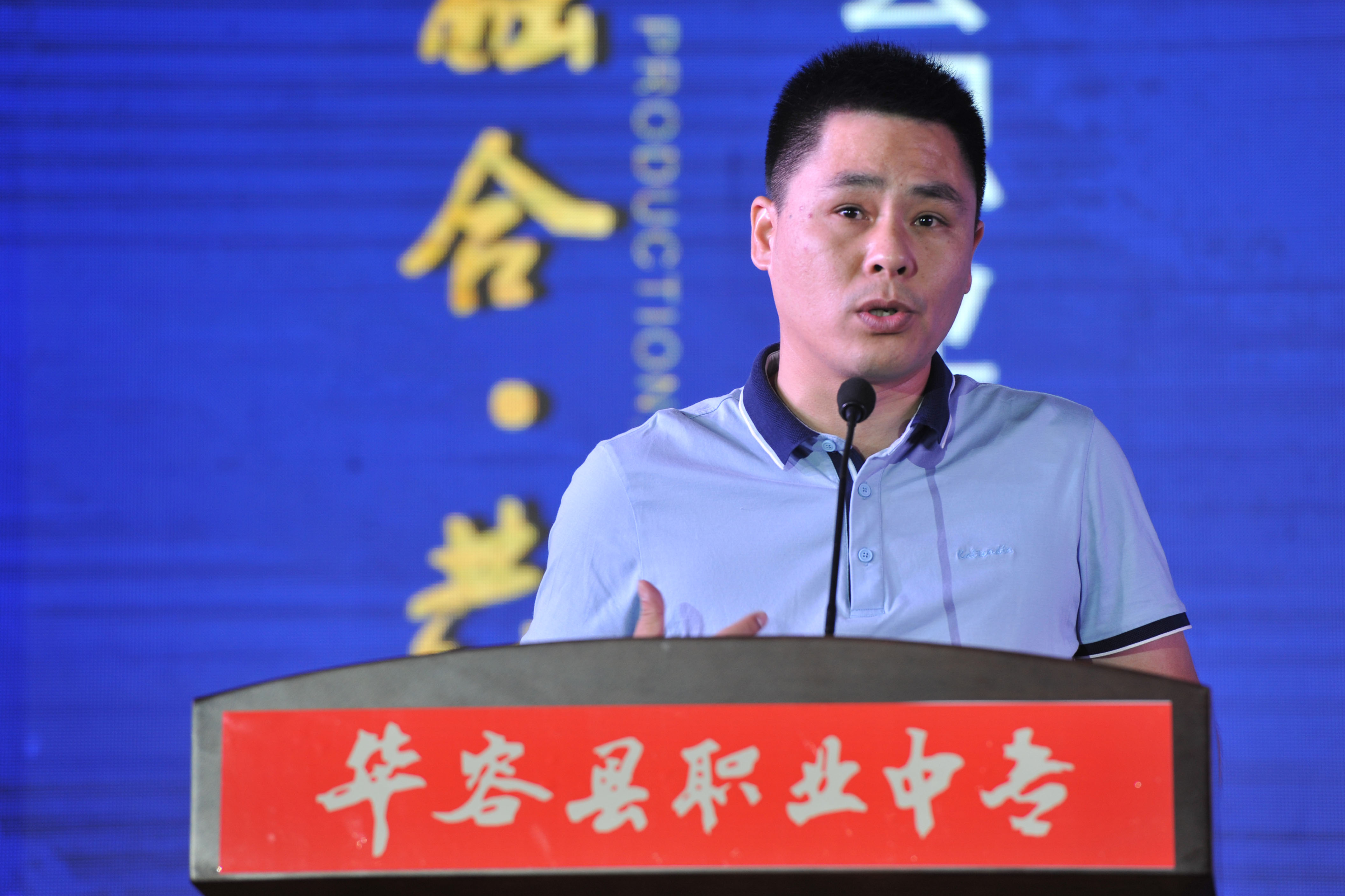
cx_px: 672
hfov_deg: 10.2
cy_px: 449
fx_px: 7510
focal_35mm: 201
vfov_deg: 6.8
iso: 800
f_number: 4.5
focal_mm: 200
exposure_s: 1/250
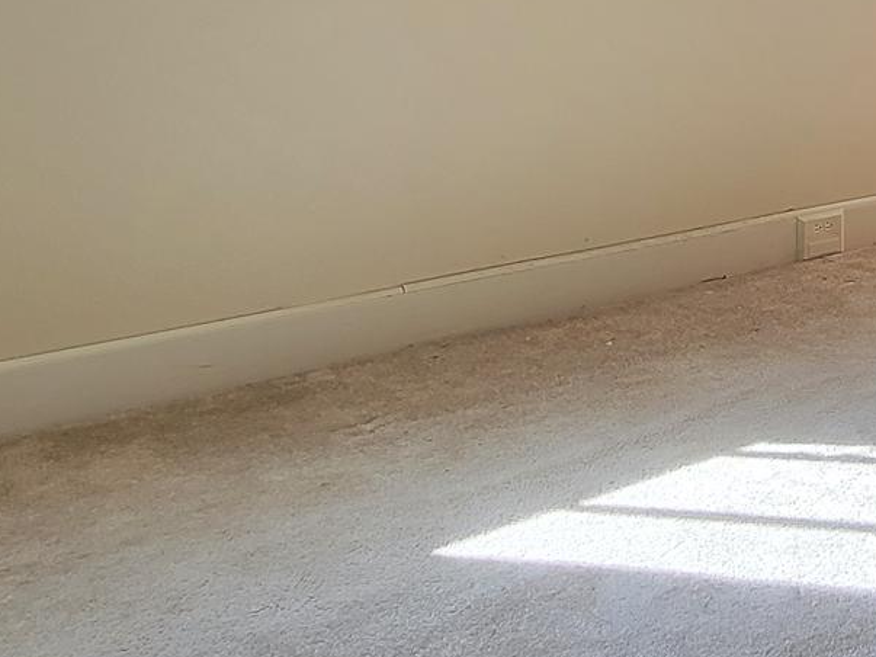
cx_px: 1005
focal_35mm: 46
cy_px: -65
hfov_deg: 34.5
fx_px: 1164
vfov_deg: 28.6
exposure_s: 1/60
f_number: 2.2
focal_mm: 2.2
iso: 125
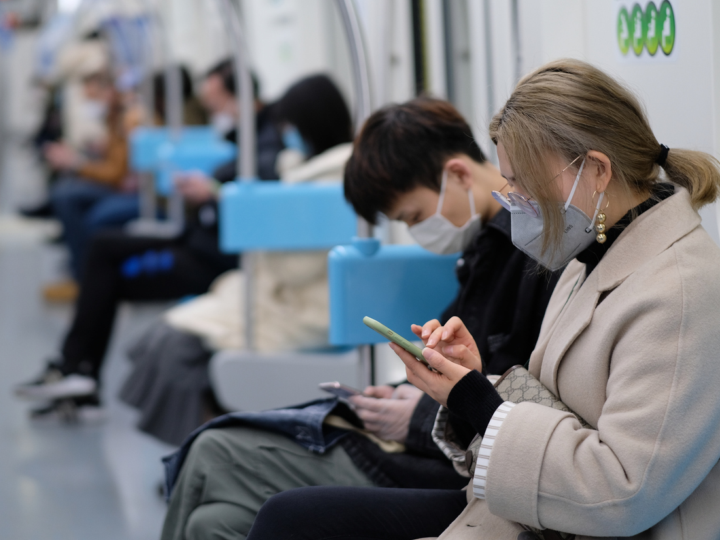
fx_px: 1914
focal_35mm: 92
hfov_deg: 21.3
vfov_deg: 16.1
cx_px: 330
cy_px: 269
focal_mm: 56
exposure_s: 1/100
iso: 400
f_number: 1.2
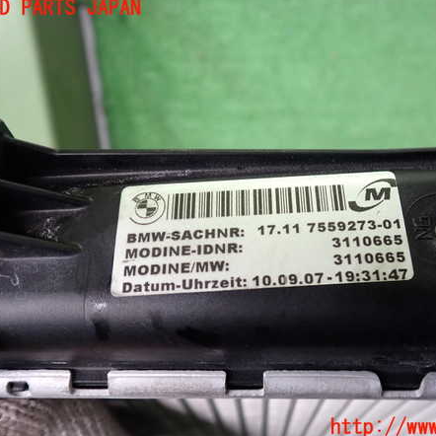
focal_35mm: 36
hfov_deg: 45.8
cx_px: 257
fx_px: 513
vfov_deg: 46.0
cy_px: 218
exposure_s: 1/50
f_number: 2.3
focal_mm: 5.4
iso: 200
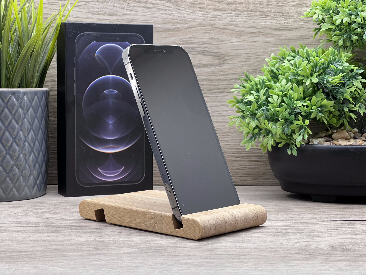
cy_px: 138
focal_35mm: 77
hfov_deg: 25.3
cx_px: 183
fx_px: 814
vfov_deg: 19.1
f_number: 2.8
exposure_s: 1/100
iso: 100
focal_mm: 9
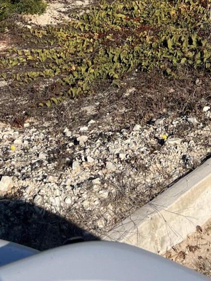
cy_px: -166
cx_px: 111
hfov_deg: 16.6
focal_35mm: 89
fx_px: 723
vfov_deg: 18.8
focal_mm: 5.7
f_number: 1.5
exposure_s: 1/6211
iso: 50
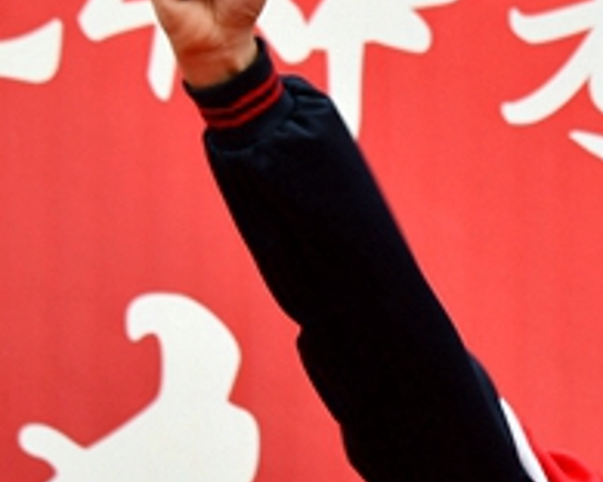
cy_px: 536
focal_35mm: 385
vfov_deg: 4.0
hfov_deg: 5.0
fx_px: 6871
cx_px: 748
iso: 180
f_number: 7.1
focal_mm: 100
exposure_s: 1/250
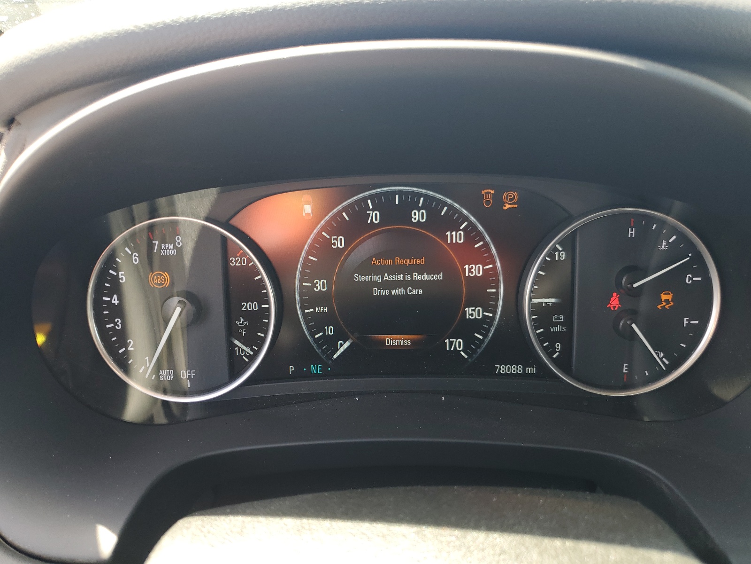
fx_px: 564
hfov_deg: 67.3
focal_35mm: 26
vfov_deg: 53.1
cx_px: 376
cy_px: 282
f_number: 1.5
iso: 50
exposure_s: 1/132
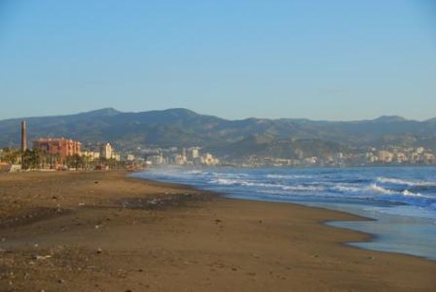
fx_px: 909
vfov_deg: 18.2
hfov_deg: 27.0
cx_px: 218
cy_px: 146
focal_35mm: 75
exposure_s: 1/640
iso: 250
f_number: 6.3
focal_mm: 50
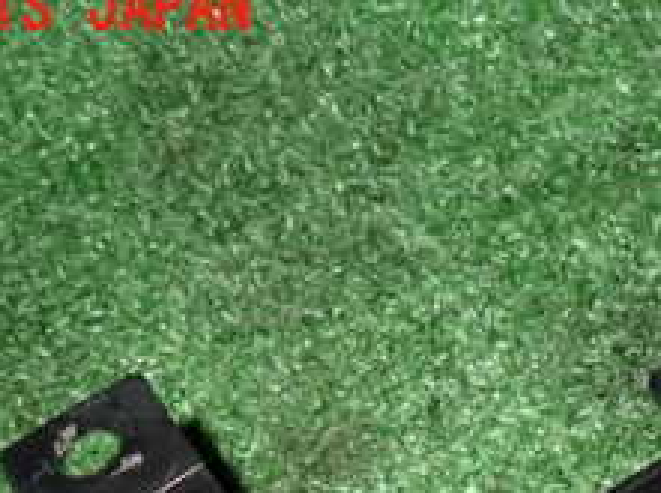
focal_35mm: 68
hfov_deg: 27.5
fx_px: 1296
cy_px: 645
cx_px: 604
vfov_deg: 19.8
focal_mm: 4.5
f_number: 5.6
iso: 400
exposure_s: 1/30
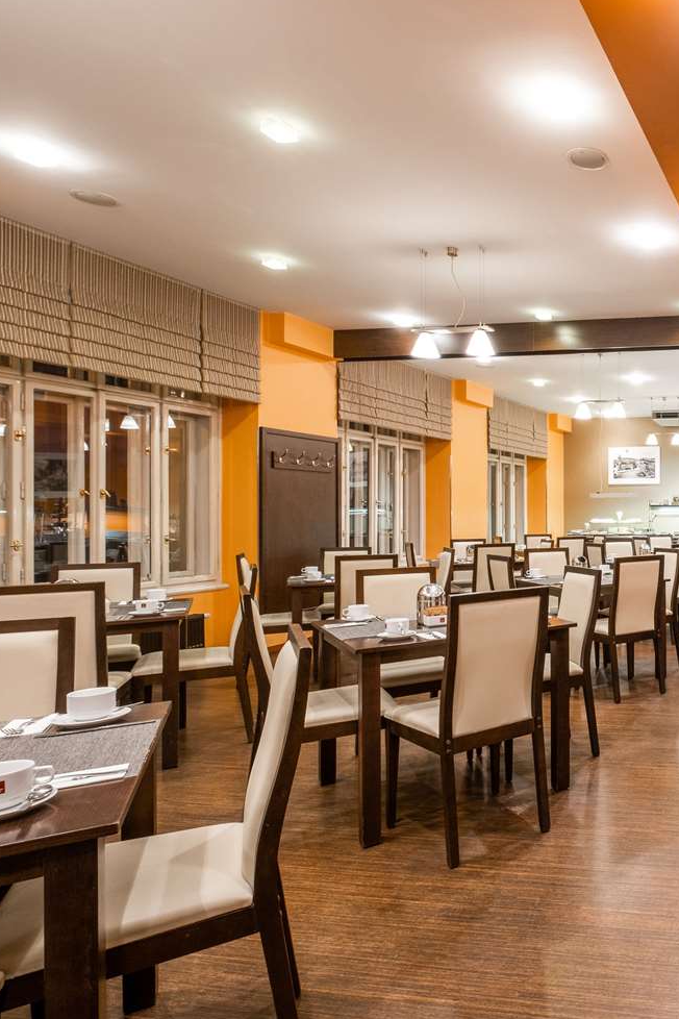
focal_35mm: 23
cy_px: 510
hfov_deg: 44.5
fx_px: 651
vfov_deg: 76.1
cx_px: 715
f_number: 8
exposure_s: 1/1.11
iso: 200
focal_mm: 10
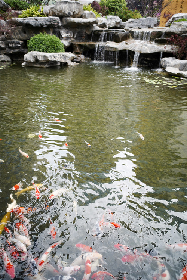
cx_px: 94
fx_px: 195
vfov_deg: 71.5
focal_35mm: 25
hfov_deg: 51.3
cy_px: 140
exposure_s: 1/200
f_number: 2.5
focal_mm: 25
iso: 400
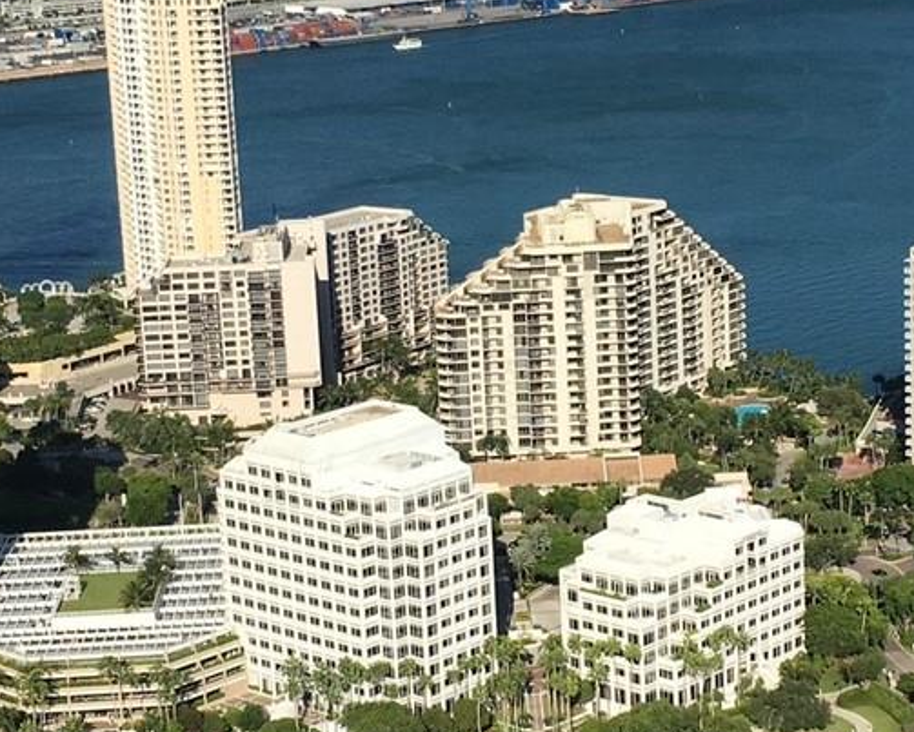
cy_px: 363
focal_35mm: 90
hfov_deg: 21.2
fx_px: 2436
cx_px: 552
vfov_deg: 17.1
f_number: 2.2
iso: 25
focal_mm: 4.15
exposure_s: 1/2653
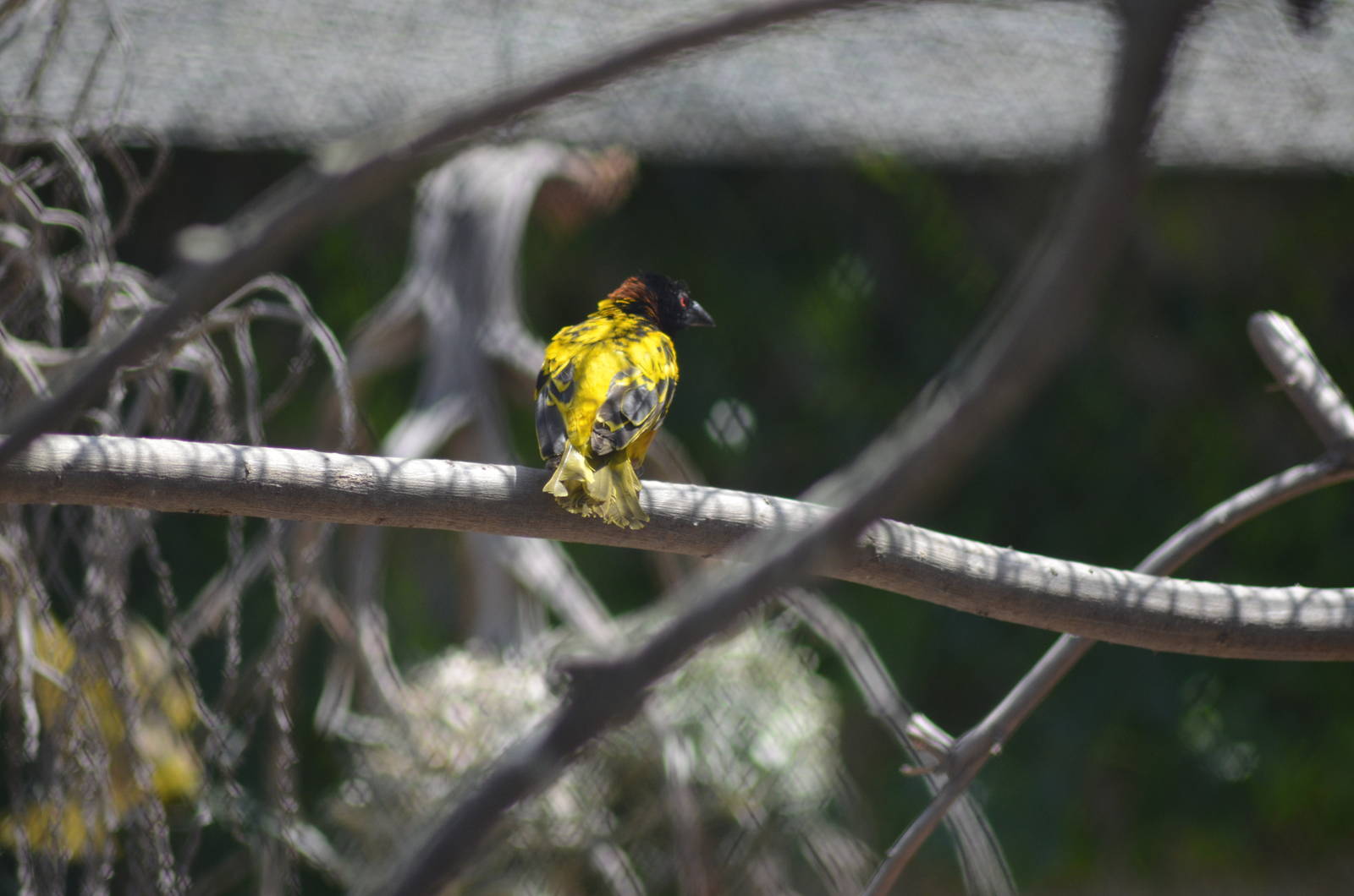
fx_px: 13513
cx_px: 677
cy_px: 448
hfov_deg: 5.7
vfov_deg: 3.8
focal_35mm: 360
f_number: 5
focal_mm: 240
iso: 500
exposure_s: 1/1000
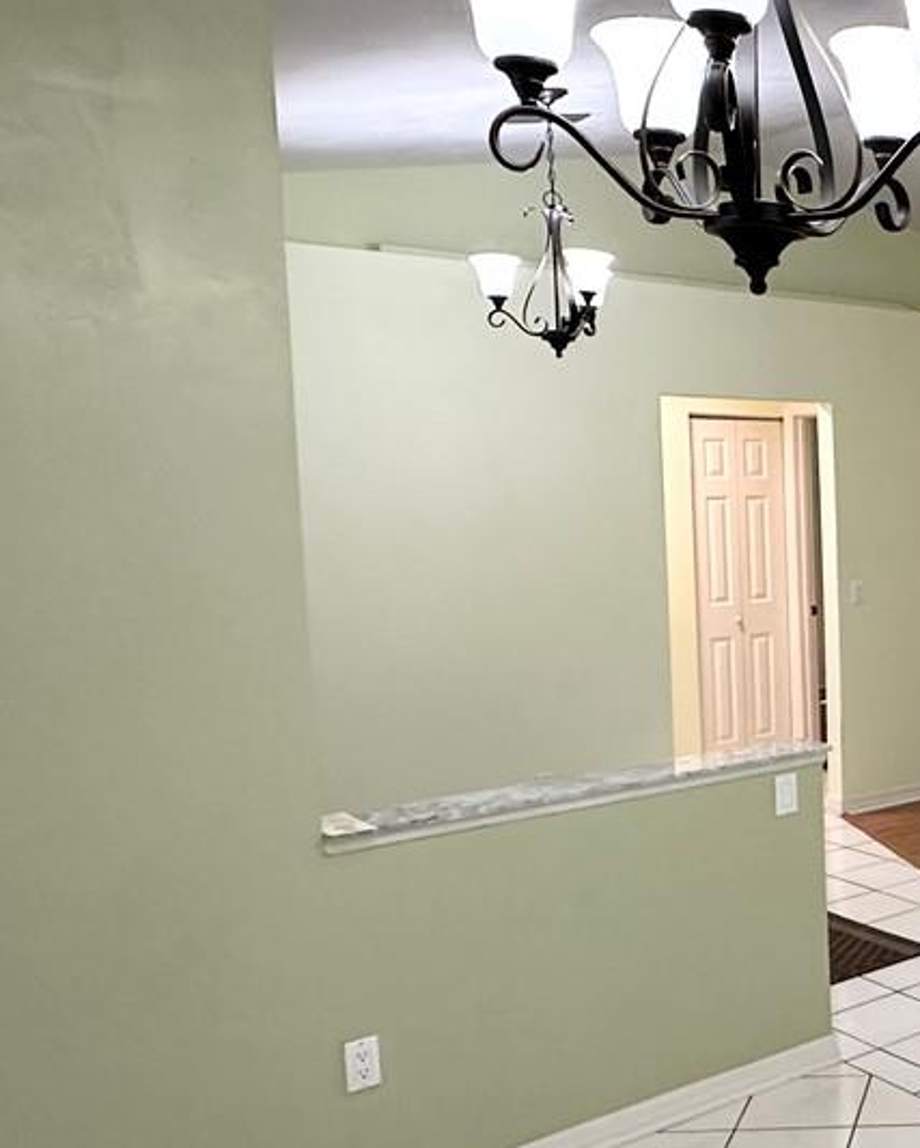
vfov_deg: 44.7
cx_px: 1120
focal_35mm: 41
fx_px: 1394
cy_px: 631
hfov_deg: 30.6
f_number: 2.2
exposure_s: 1/120
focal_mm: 2.22
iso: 320
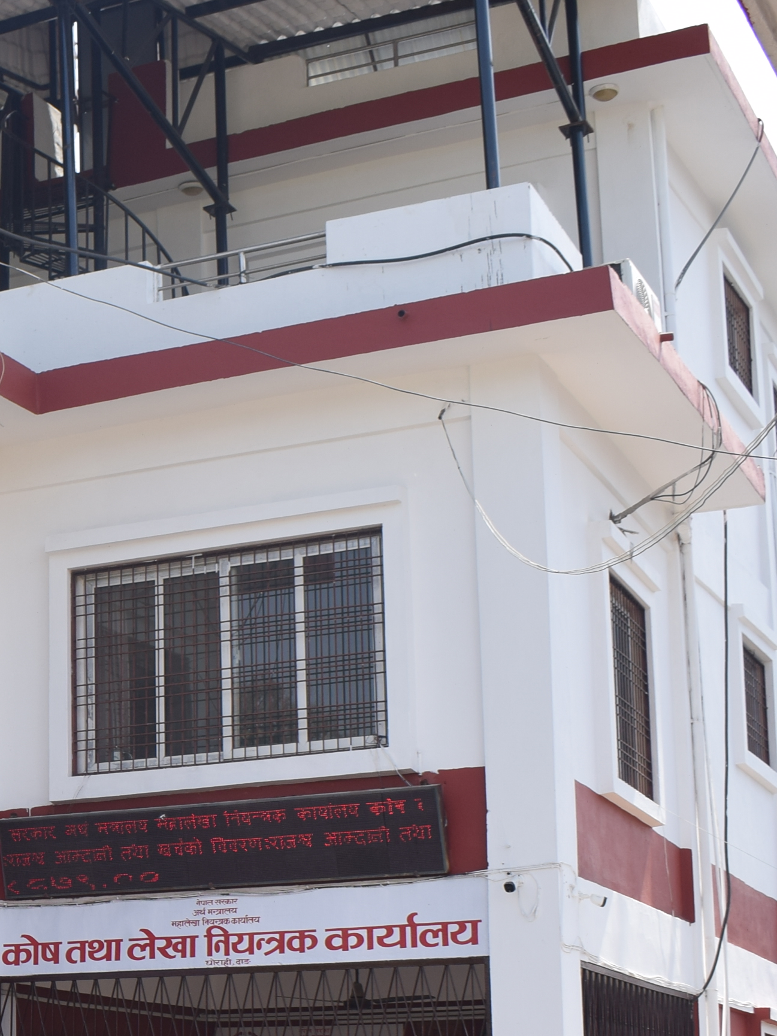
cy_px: 811
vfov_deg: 25.6
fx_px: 2245
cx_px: -258
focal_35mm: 75
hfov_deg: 18.2
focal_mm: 20
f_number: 5.6
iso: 100
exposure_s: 1/250
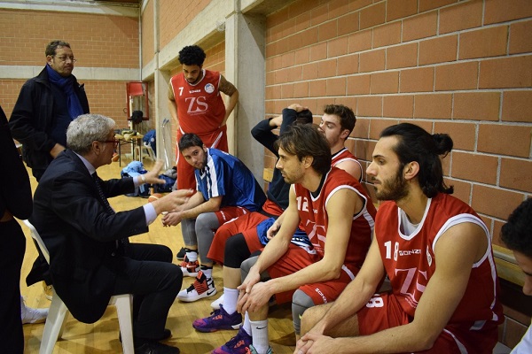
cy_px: 177
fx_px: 399
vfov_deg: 47.9
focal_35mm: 27
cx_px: 266
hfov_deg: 67.4
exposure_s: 1/60
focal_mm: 18
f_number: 3.5
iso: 3200
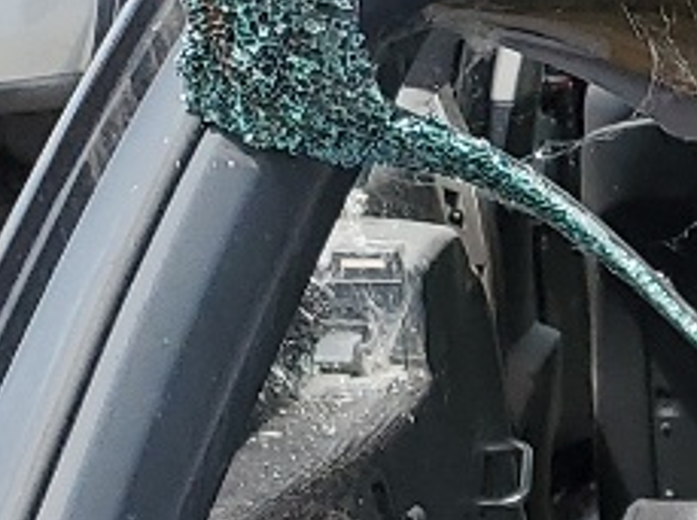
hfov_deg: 10.2
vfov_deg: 7.9
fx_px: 3659
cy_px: 909
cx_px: 1312
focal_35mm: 182
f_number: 1.5
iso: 50
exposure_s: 1/1250
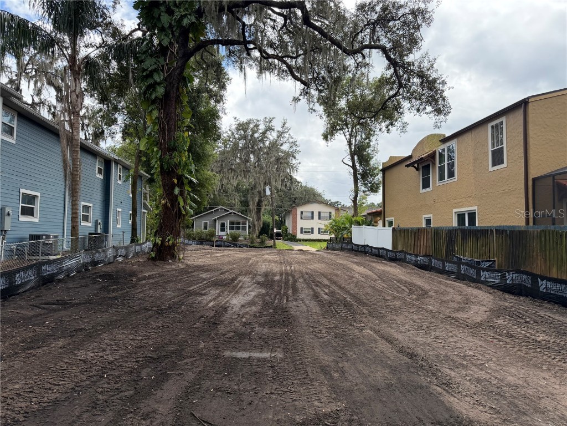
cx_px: 284
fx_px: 393
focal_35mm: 24
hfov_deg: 71.6
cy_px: 213
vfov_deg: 56.8
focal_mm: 6.76
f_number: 1.78
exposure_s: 1/3953
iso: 125
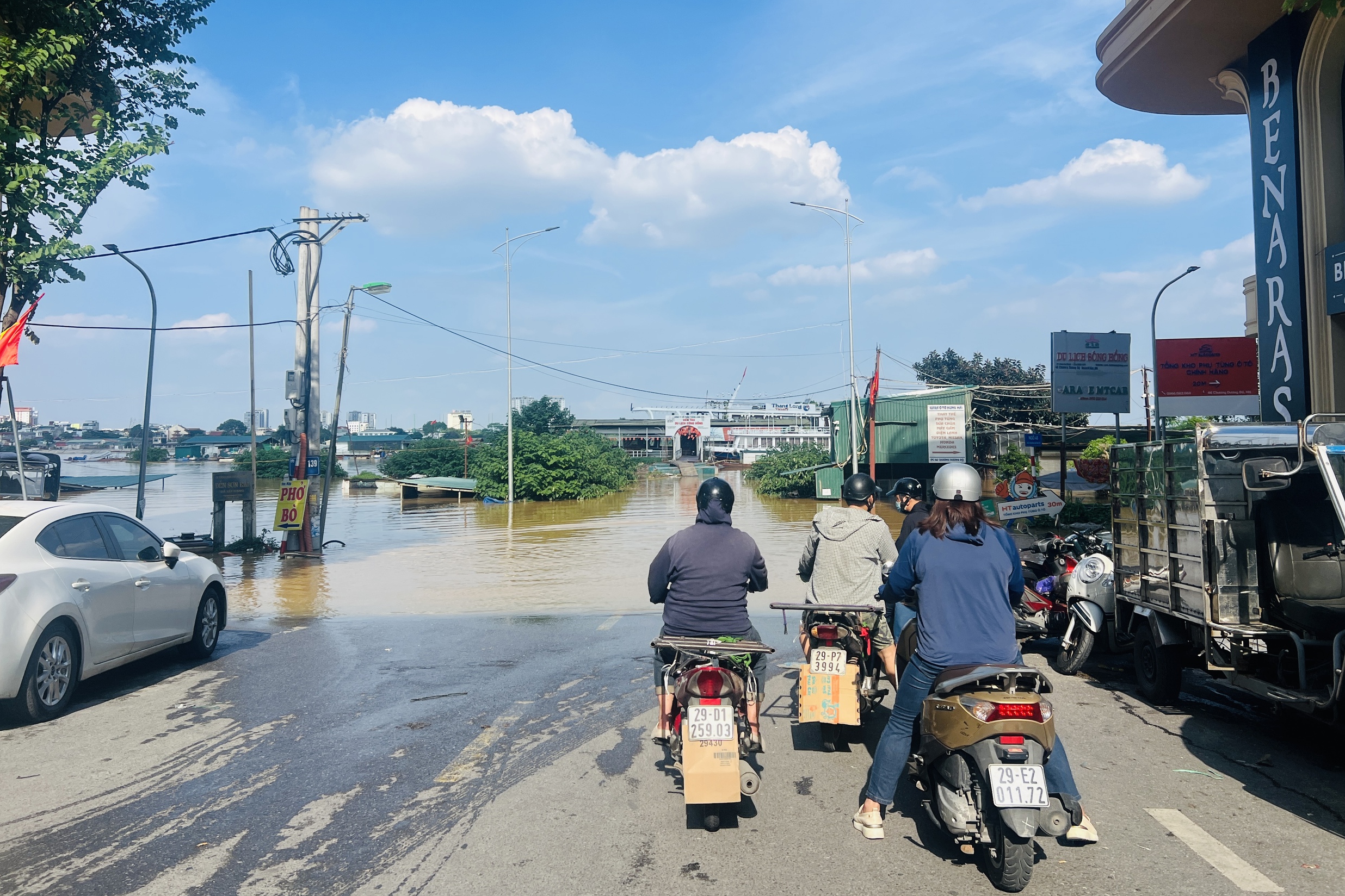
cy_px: 384
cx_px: 678
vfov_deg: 46.3
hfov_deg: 65.5
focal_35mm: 28
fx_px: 1046
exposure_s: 1/4831
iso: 50
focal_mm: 5.7
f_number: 1.5
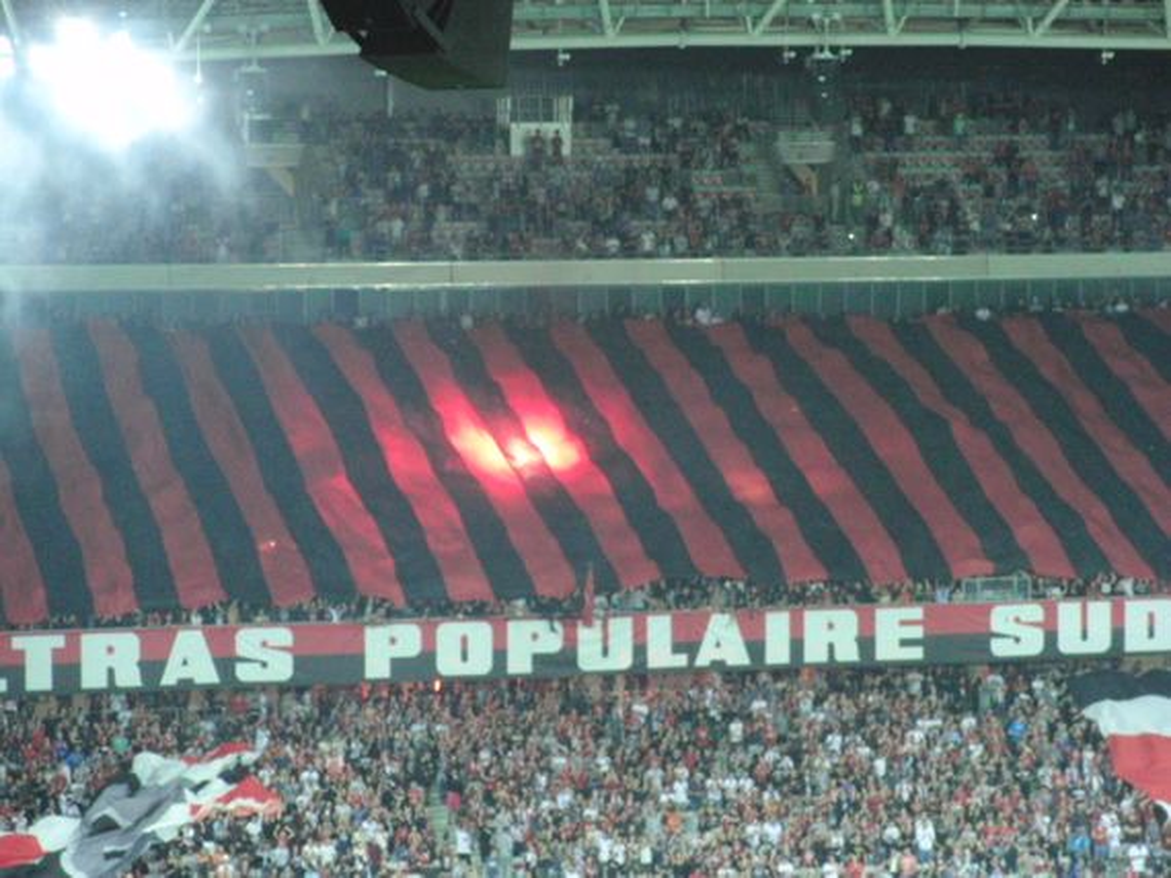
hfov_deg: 12.6
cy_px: 439
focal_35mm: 157
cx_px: 586
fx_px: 5309
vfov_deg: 9.4
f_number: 4.4
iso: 800
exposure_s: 1/60
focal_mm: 27.31
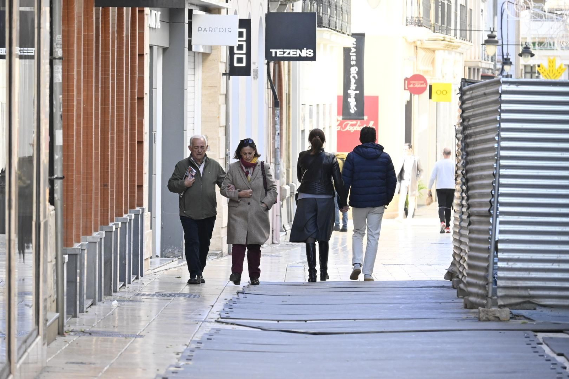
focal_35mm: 248
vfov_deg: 5.6
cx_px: 284
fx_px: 3912
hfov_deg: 8.3
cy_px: 190
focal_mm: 165
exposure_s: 1/400
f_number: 6.3
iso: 2000
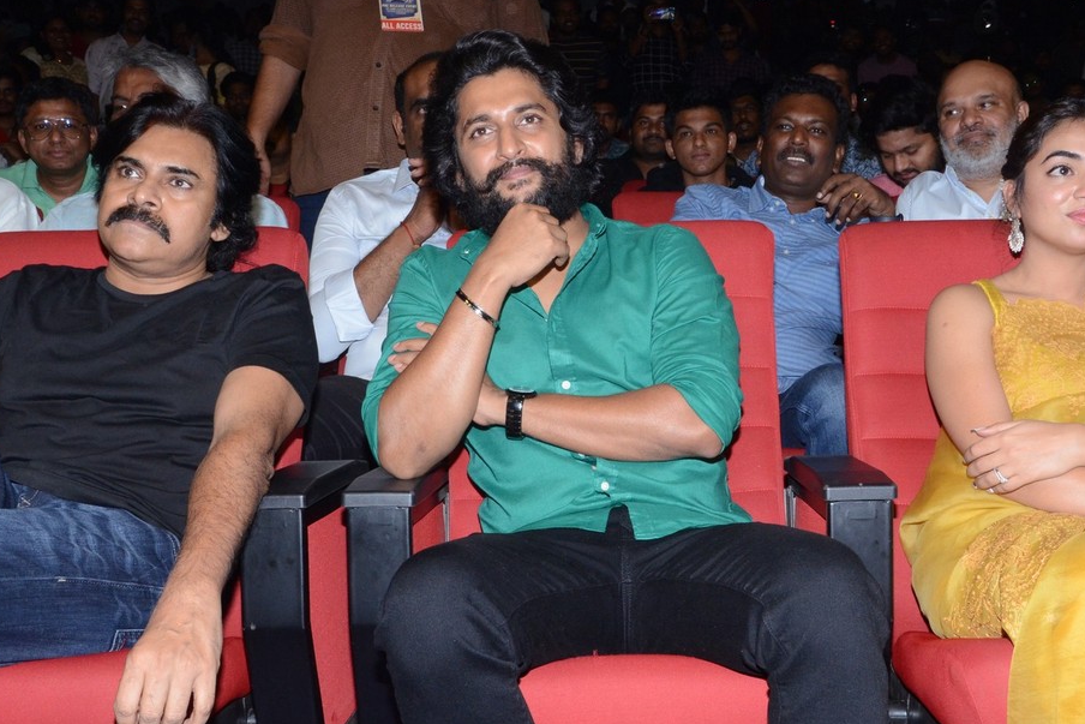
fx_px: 1326
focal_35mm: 44
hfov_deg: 44.4
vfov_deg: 30.5
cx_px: 613
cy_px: 390
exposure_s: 1/125
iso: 1250
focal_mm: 22
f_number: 13
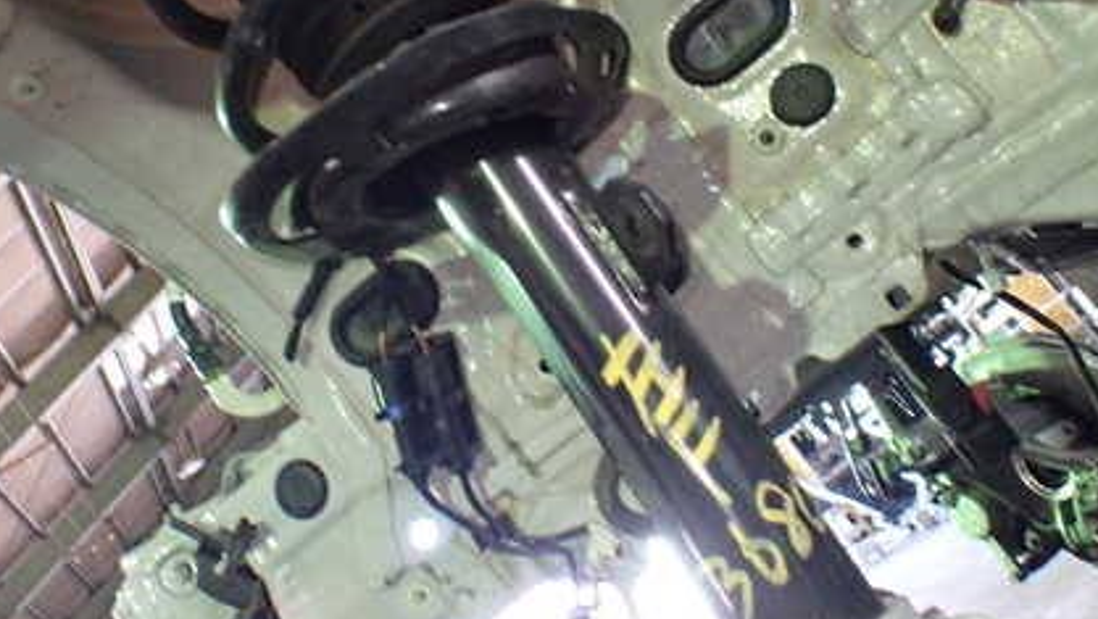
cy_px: 187
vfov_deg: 25.3
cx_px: 524
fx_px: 1369
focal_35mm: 47
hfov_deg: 43.7
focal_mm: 5.4
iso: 800
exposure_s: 1/50
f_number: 2.3
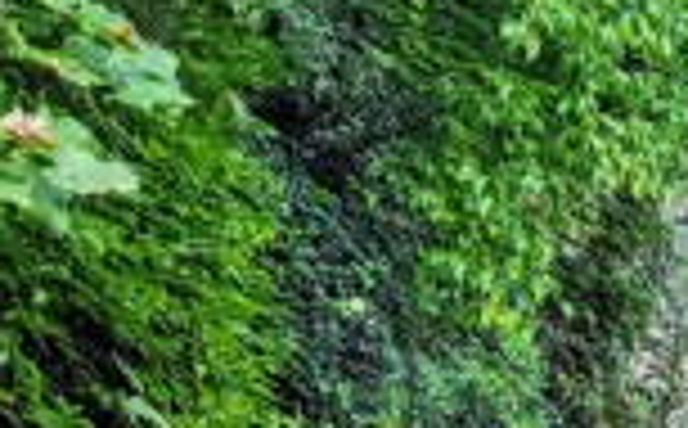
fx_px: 2152
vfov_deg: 10.8
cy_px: 689
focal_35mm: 115
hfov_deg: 16.2
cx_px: 1102
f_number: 1.8
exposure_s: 1/180
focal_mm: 6.4
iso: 100
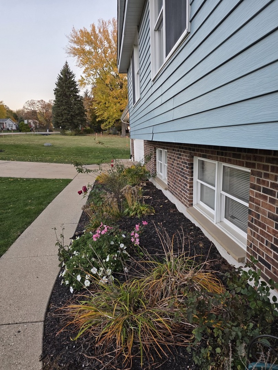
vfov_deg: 73.9
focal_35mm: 23
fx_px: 246
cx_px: 139
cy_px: 185
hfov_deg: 58.9
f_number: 1.7
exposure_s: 1/180
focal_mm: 6.25
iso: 125
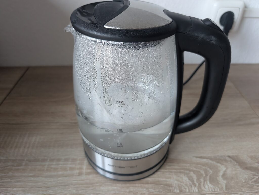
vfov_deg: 56.9
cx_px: 130
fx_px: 180
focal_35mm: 24
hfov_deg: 71.5
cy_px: 98
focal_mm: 6.9
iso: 722
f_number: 1.68
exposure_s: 1/178
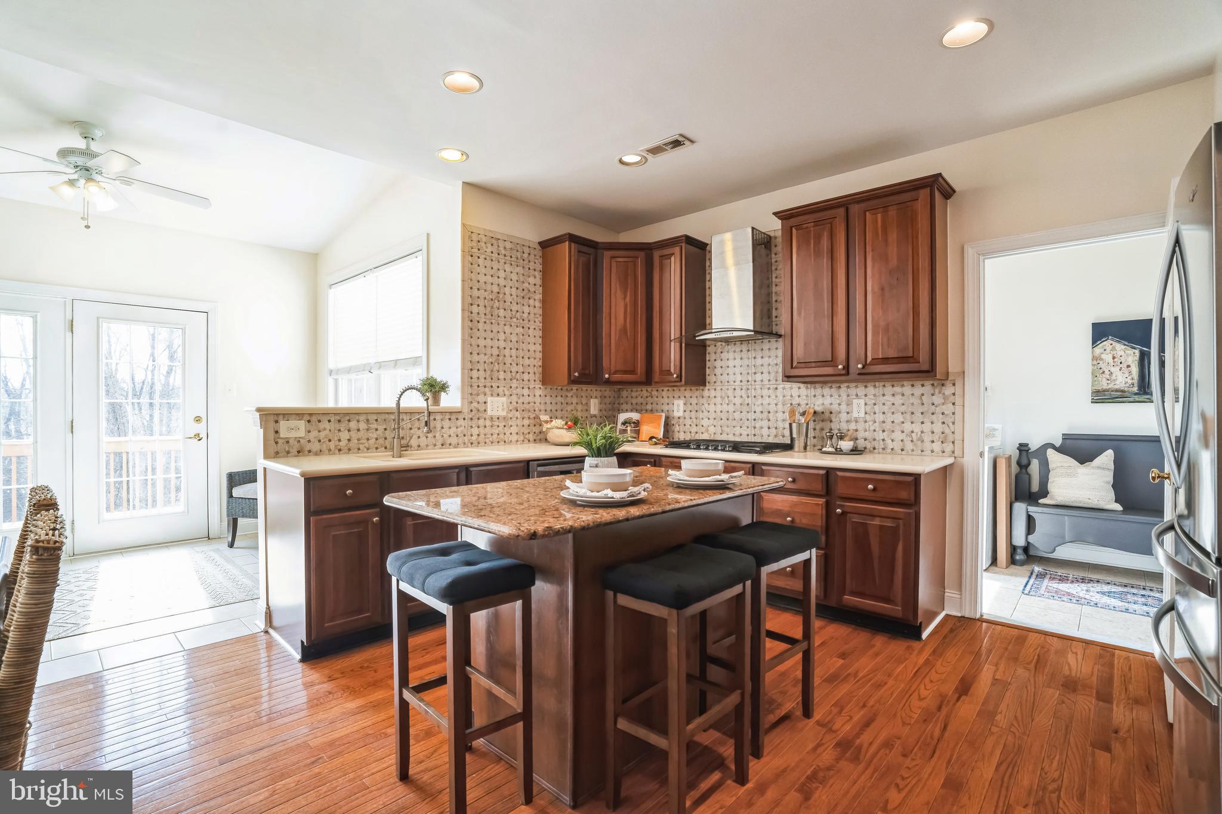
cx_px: 611
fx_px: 543
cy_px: 407
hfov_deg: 96.8
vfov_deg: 73.7
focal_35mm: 16
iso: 1000
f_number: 7.1
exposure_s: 1/50
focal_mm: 16
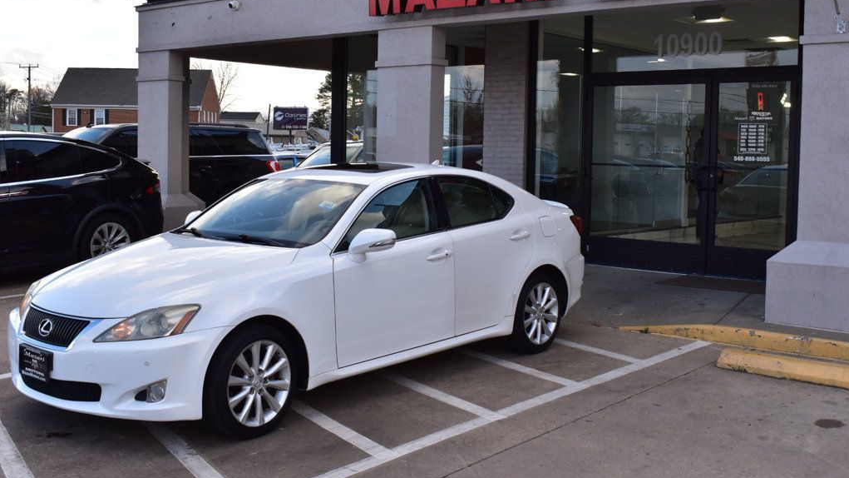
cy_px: 198
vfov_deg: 28.0
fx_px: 957
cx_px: 425
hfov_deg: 47.8
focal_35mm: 43
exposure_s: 1/200
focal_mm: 27
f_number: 10
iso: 400
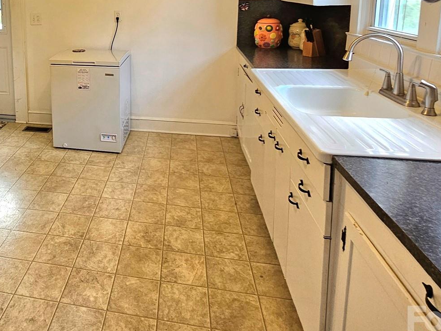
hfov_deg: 60.7
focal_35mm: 27
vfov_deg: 47.3
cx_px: 97
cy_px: 46
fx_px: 344
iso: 160
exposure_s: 1/60.2
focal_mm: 2.2
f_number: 2.2
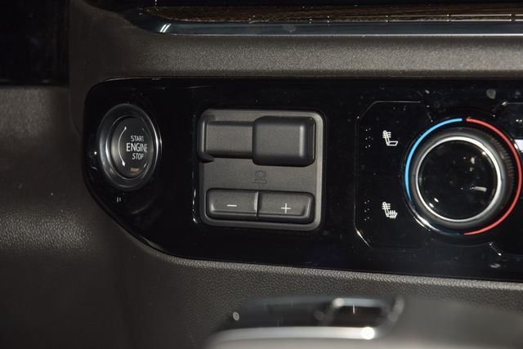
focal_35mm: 105
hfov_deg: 19.5
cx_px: 262
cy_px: 174
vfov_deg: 13.0
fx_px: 1526
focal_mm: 70
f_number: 8
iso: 100
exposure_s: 1/125
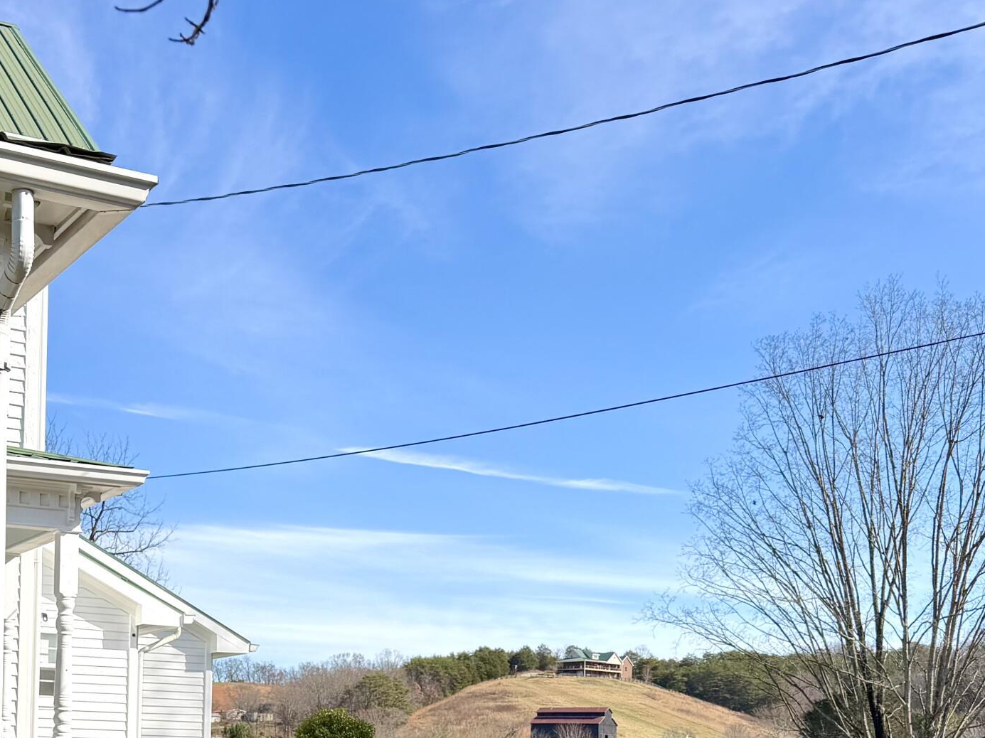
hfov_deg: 36.2
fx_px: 1479
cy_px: 725
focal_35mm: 52
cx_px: 285
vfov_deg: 26.6
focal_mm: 6.76
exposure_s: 1/3279
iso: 80
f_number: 1.78
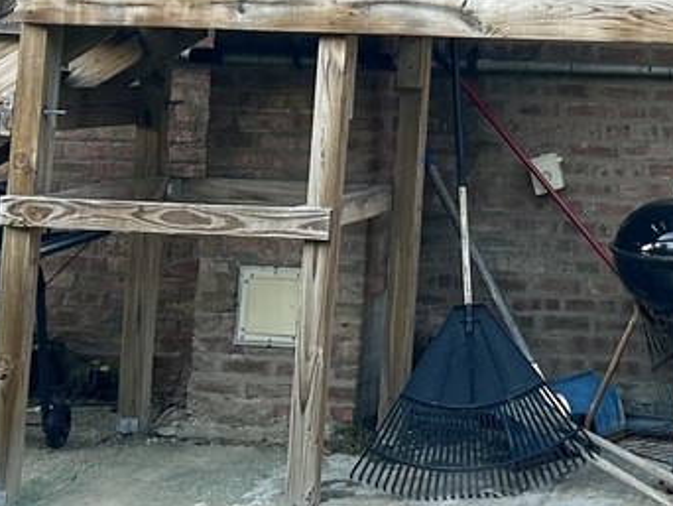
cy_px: -222
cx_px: 667
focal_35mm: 101
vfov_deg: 13.9
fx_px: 1965
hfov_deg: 18.9
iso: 80
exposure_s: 1/157
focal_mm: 6.86
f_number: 1.78
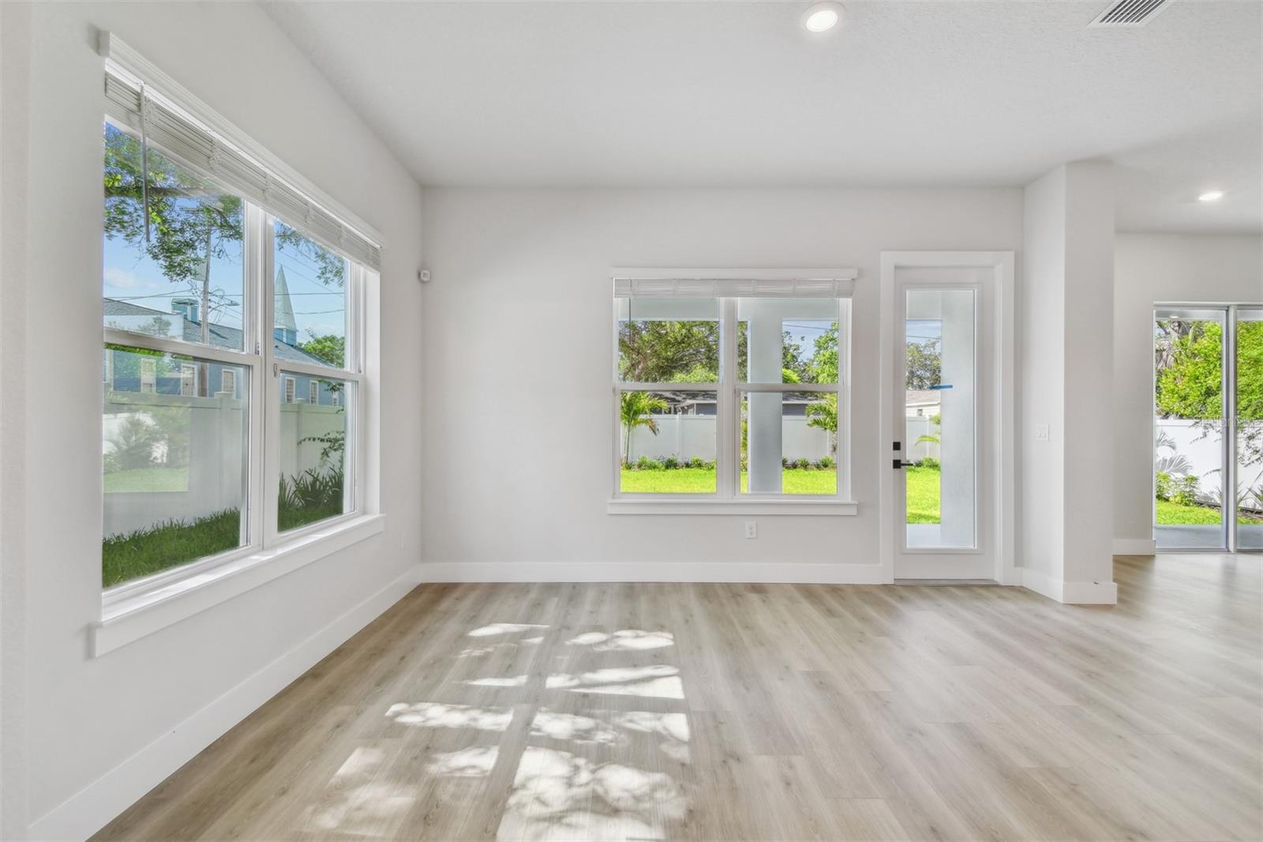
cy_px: 421
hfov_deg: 100.4
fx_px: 526
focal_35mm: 15
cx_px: 632
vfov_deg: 77.3
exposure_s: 1/40
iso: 100
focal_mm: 10
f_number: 7.1
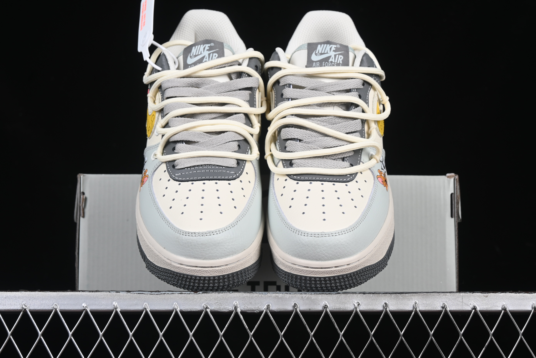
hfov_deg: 27.0
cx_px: 268
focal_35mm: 75
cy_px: 179
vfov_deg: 18.2
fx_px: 1117
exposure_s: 1/80
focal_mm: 50
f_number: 8
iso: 160
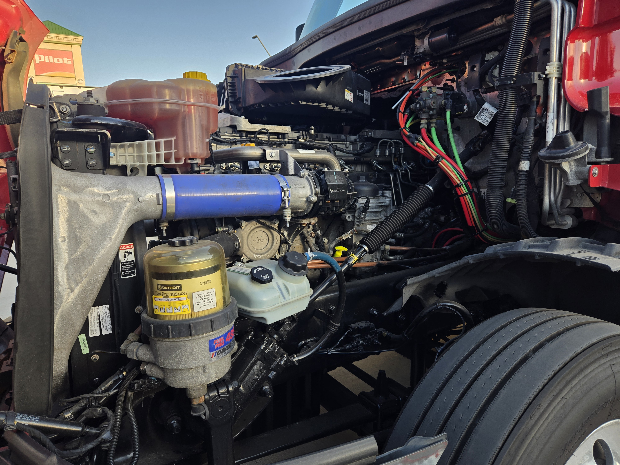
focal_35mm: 23
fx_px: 412
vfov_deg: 58.9
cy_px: 232
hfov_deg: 73.9
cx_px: 310
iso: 25
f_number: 1.8
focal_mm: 5.4
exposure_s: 1/224
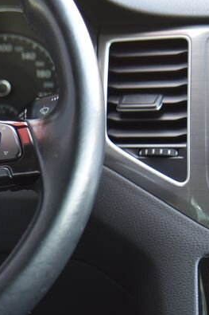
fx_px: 1177
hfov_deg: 9.6
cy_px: 144
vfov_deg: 15.2
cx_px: -183
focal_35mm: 135
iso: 500
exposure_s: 1/40
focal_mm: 52
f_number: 4
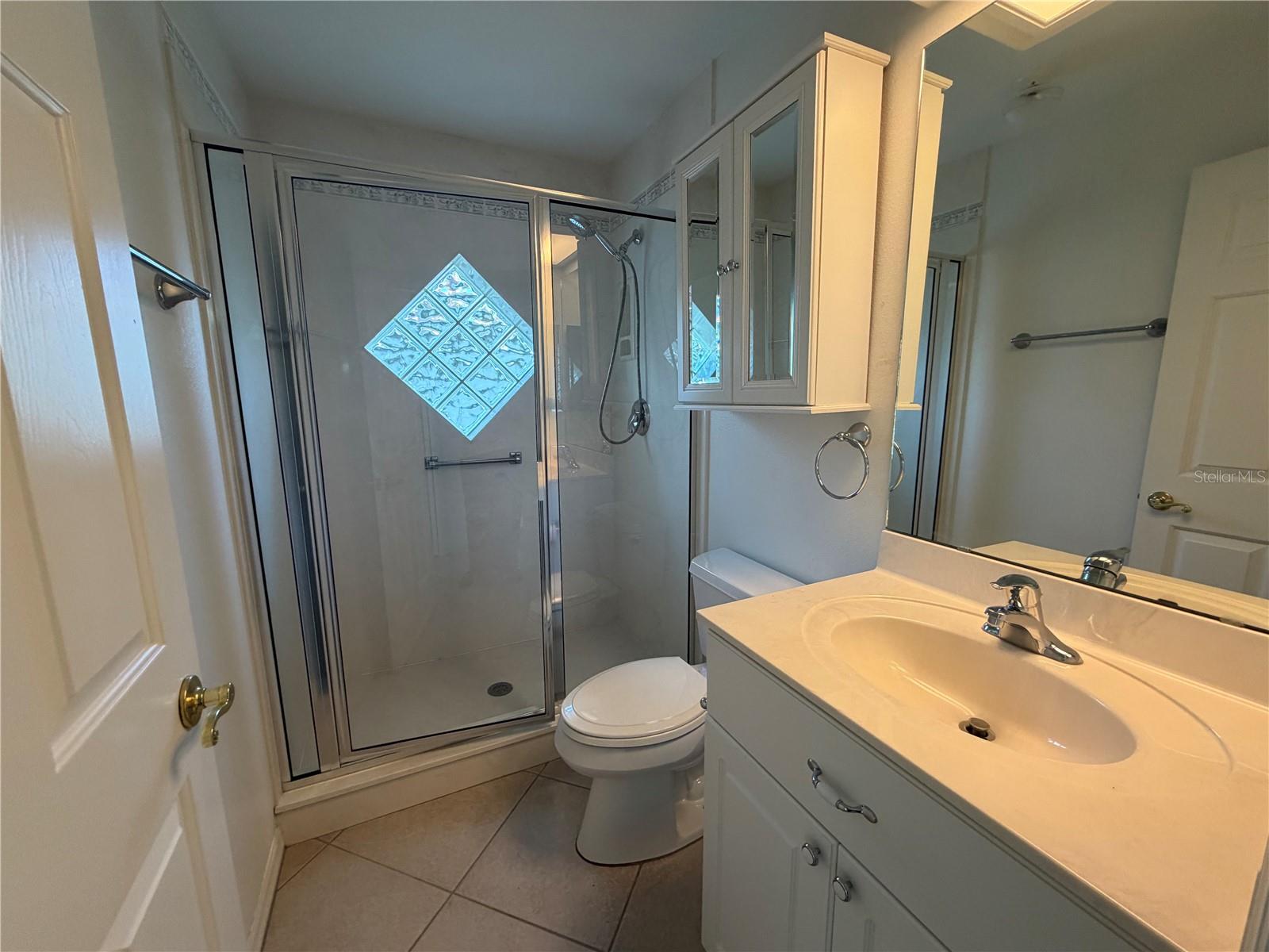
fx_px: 513
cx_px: 634
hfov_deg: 102.1
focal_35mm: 14
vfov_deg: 85.7
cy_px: 476
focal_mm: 2.22
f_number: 2.2
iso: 250
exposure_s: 1/120
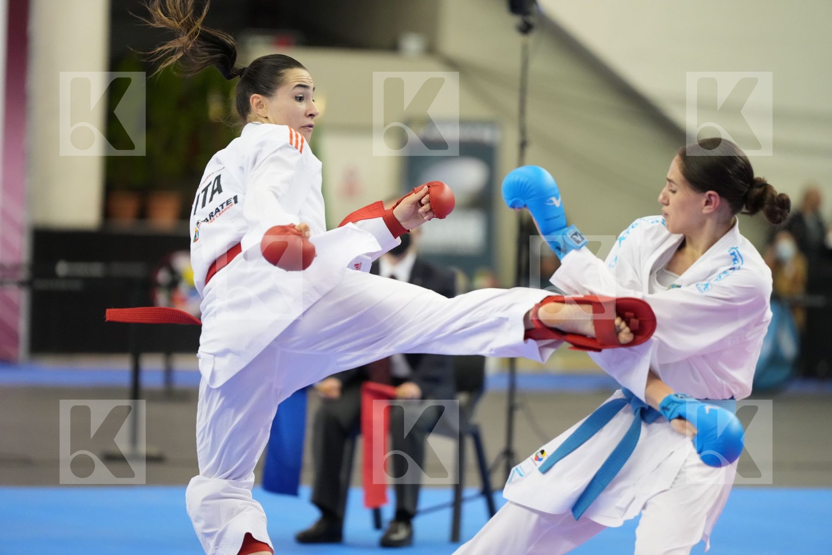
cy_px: 278
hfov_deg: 10.3
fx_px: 4622
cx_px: 416
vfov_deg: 6.9
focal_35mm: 200
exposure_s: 1/1000
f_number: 2.8
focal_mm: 200
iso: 4000
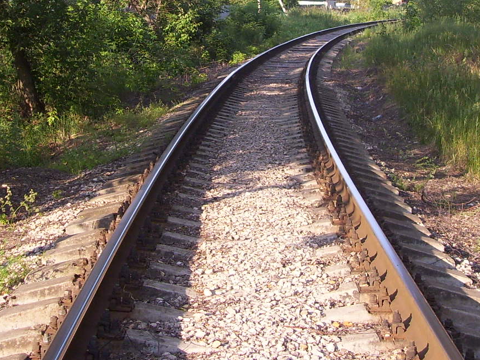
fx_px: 1110
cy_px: 84
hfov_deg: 24.3
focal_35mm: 80
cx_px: 306
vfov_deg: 18.3
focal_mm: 5.7
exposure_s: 1/250
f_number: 2.9
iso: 80
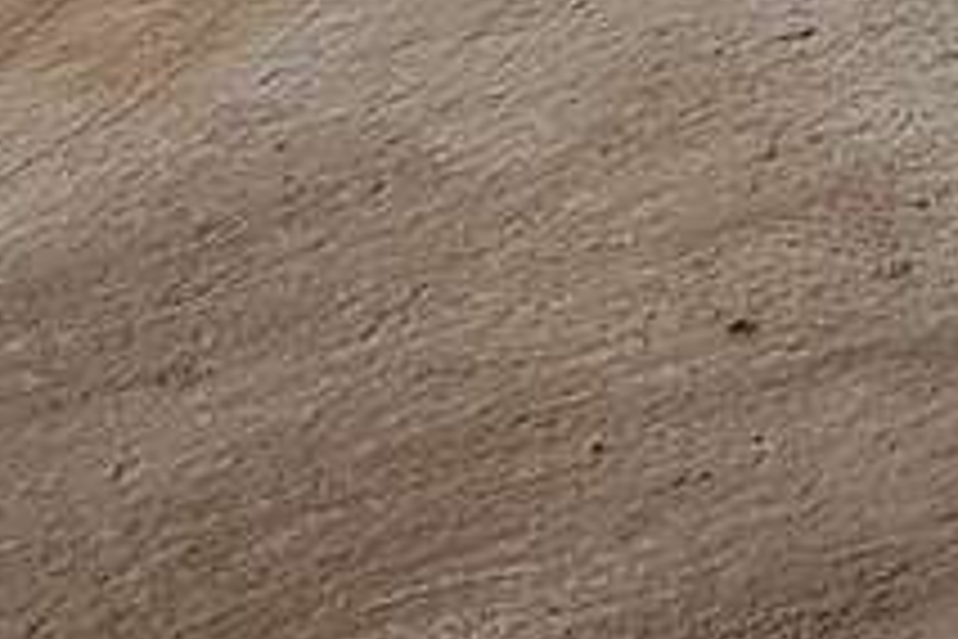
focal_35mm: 95
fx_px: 2528
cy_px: -1361
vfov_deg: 10.0
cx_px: 1318
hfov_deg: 19.4
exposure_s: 1/100
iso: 64
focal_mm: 1.74
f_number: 2.2
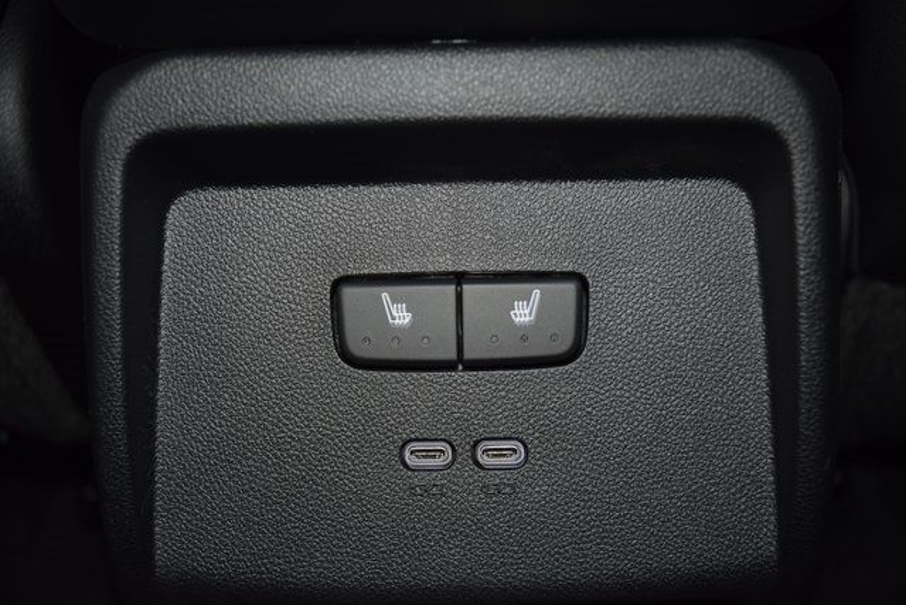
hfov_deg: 37.8
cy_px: 302
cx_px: 453
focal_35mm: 52
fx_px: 1321
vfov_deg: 25.8
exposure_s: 1/8
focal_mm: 35
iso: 560
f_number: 4.2
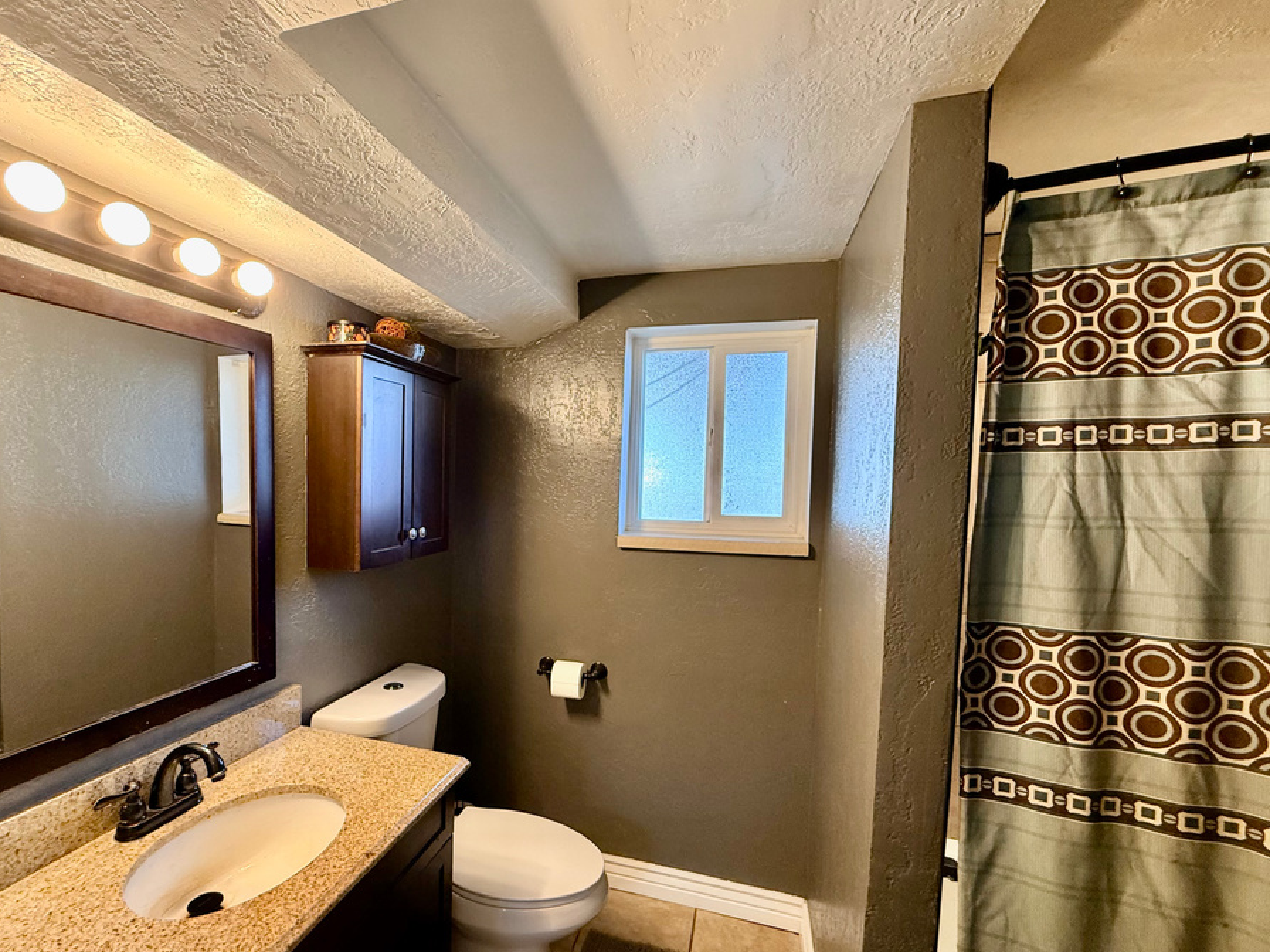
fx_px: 587
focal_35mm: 16
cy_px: 509
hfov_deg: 94.2
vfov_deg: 78.0
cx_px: 568
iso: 250
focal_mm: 2.22
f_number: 2.2
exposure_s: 1/120
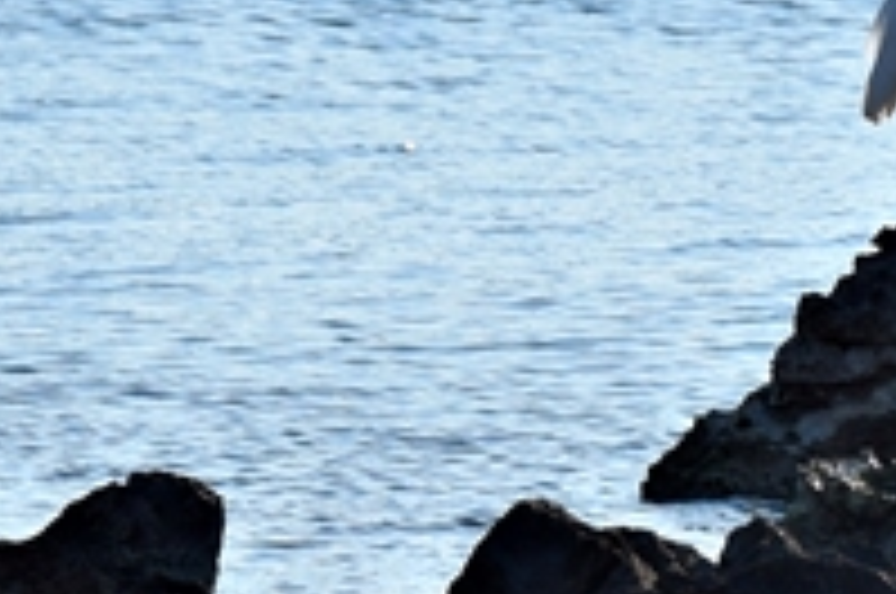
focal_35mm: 634
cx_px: 955
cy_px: -20
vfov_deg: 2.2
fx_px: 15754
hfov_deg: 3.3
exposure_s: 1/800
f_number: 7.1
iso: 200
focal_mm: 105
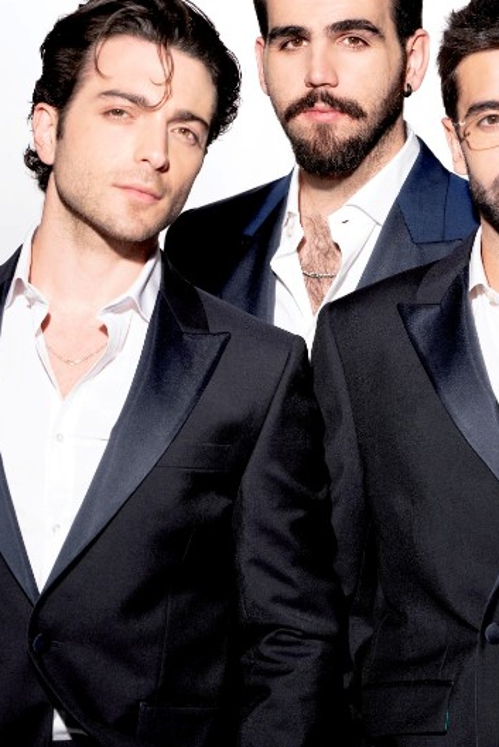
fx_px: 4238
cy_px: 271
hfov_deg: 6.7
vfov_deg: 10.1
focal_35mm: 204
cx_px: 302
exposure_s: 1/200
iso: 1000
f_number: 5
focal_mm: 135
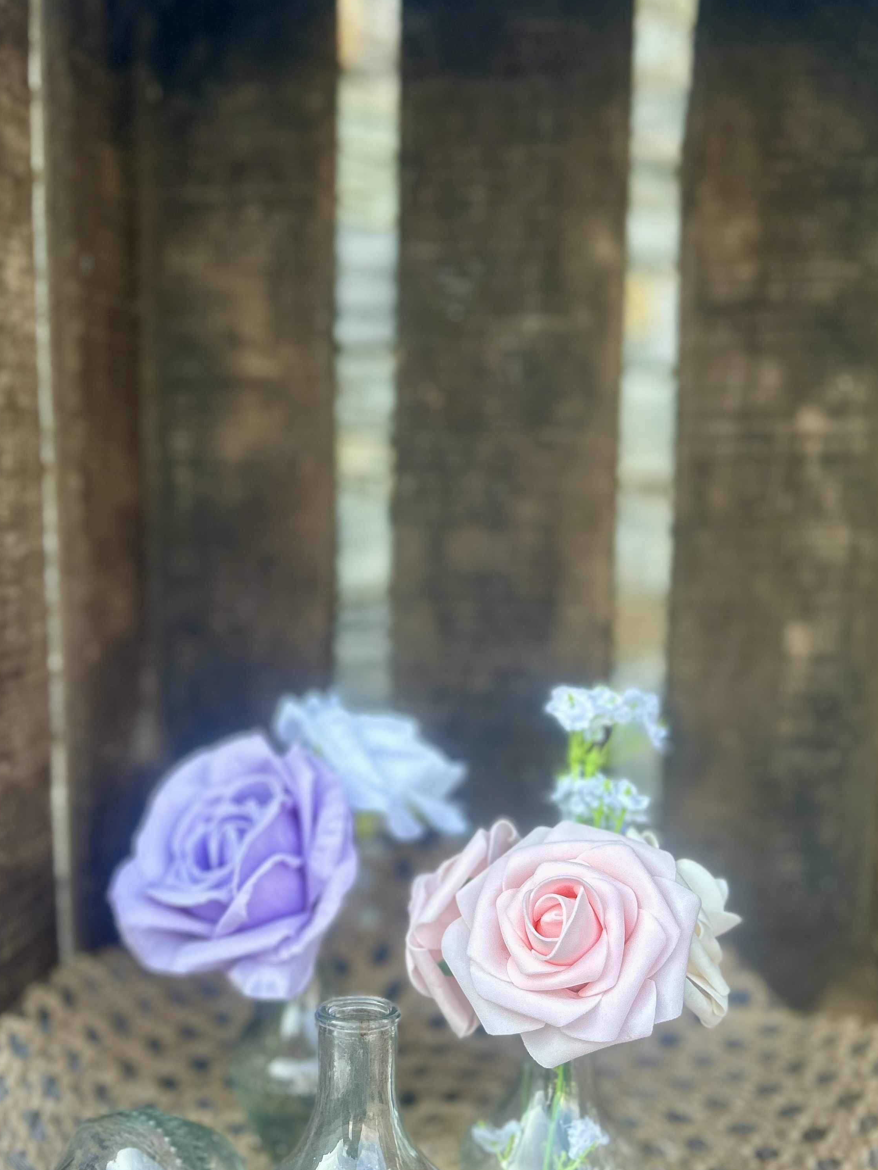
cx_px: 404
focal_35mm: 35
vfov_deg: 52.6
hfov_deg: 40.7
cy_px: 632
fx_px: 1184
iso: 50
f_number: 1.5
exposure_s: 1/448
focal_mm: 5.7
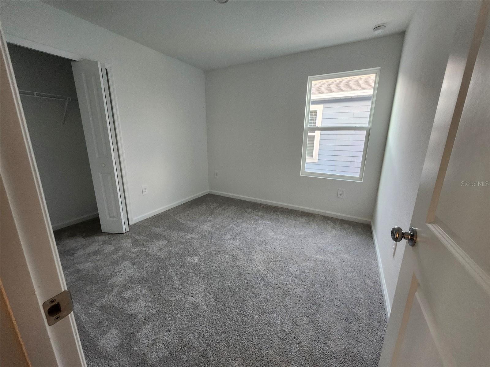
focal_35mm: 13
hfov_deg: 106.2
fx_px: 184
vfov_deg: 89.9
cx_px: 245
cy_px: 184
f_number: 2.2
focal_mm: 1.74
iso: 400
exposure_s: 1/40
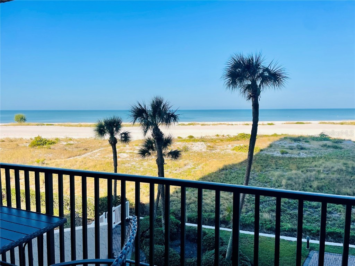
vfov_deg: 53.1
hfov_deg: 67.3
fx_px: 267
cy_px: 133
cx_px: 178
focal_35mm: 26
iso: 32
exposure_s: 1/3610
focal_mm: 4.2
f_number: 1.6
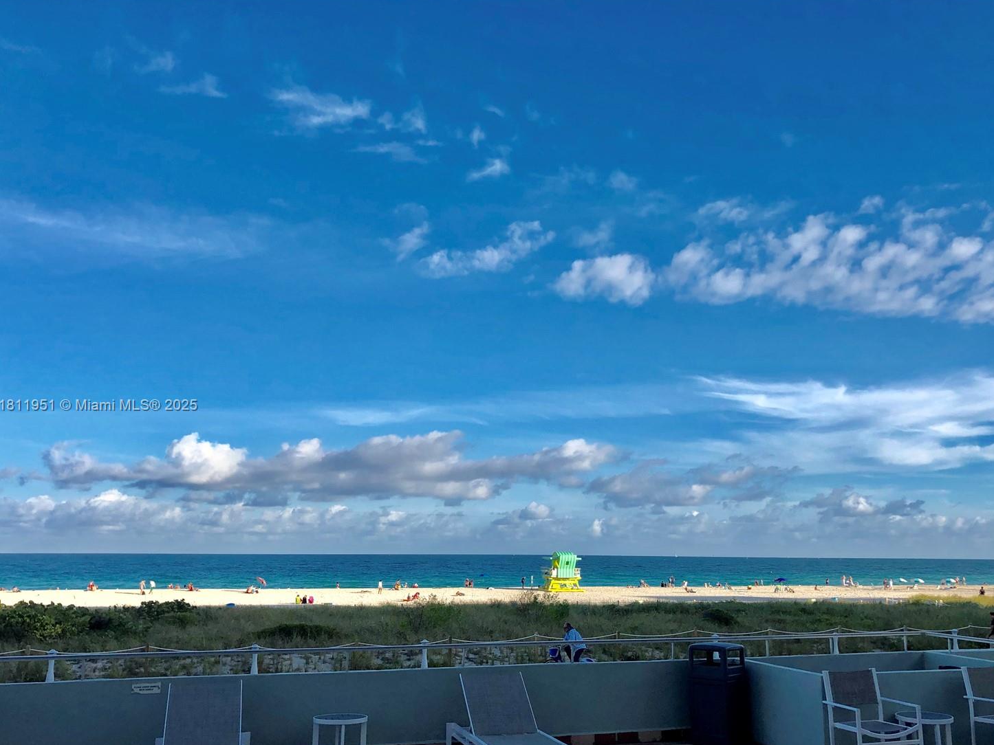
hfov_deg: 58.3
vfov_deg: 45.4
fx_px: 890
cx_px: 528
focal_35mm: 31
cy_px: 406
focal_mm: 4
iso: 20
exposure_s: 1/2088
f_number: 1.8
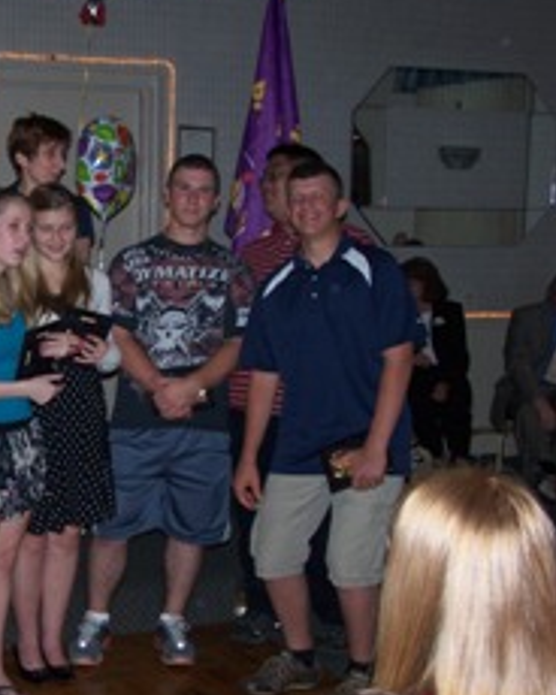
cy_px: 351
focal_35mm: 71
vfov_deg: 26.8
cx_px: 74
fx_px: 1460
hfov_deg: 21.2
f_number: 3
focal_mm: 8
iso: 140
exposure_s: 1/60
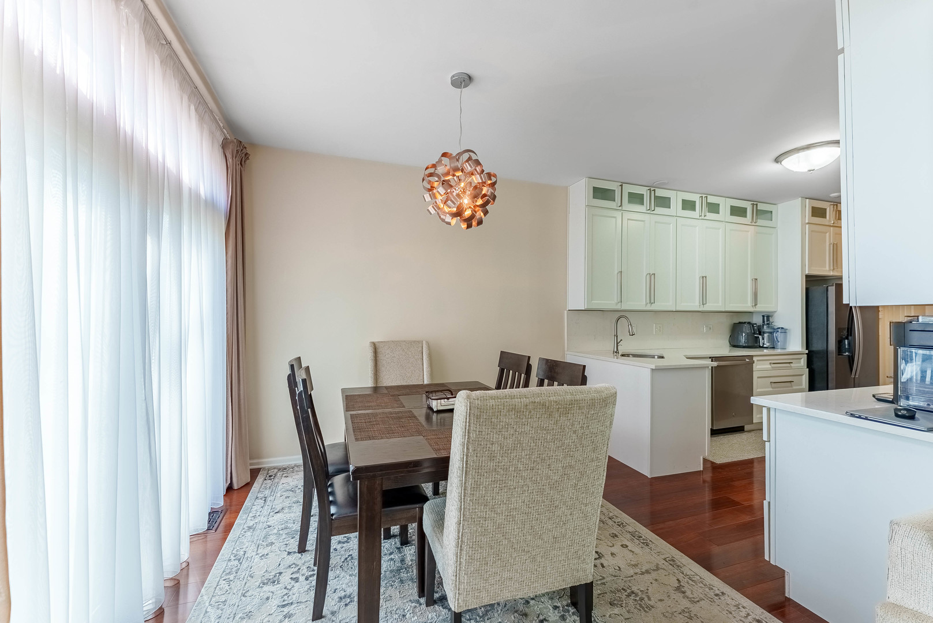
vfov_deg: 81.3
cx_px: 466
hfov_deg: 104.2
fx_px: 363
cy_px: 312
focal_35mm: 14
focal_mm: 14
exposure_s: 1/2000
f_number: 7.1
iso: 200
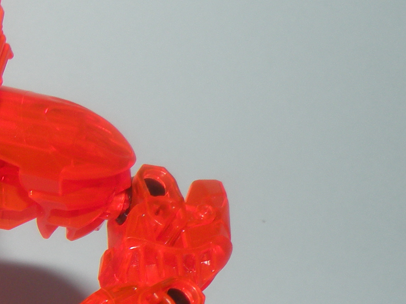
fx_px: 1208
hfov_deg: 17.4
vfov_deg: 14.0
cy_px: 353
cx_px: -182
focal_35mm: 103
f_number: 3.5
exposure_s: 1/250
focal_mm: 5.8
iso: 64
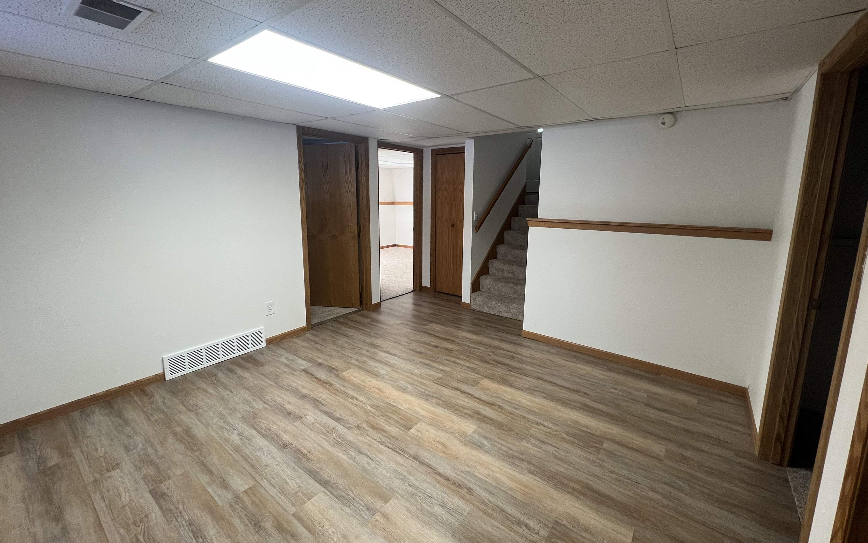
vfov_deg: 78.4
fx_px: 331
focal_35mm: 14
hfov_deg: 105.3
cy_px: 246
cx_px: 432
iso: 200
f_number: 1.8
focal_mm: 1.57
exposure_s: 1/120
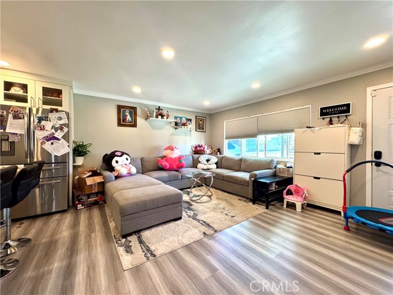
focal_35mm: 14
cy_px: 148
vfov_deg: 85.7
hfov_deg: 102.1
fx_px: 159
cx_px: 196
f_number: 2.2
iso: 200
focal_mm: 2.22
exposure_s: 1/120
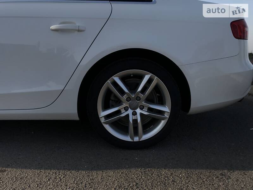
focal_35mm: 28
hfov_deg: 63.4
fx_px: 205
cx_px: 126
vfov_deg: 49.7
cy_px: 95
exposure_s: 1/1570
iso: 20
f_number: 1.8
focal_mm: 4
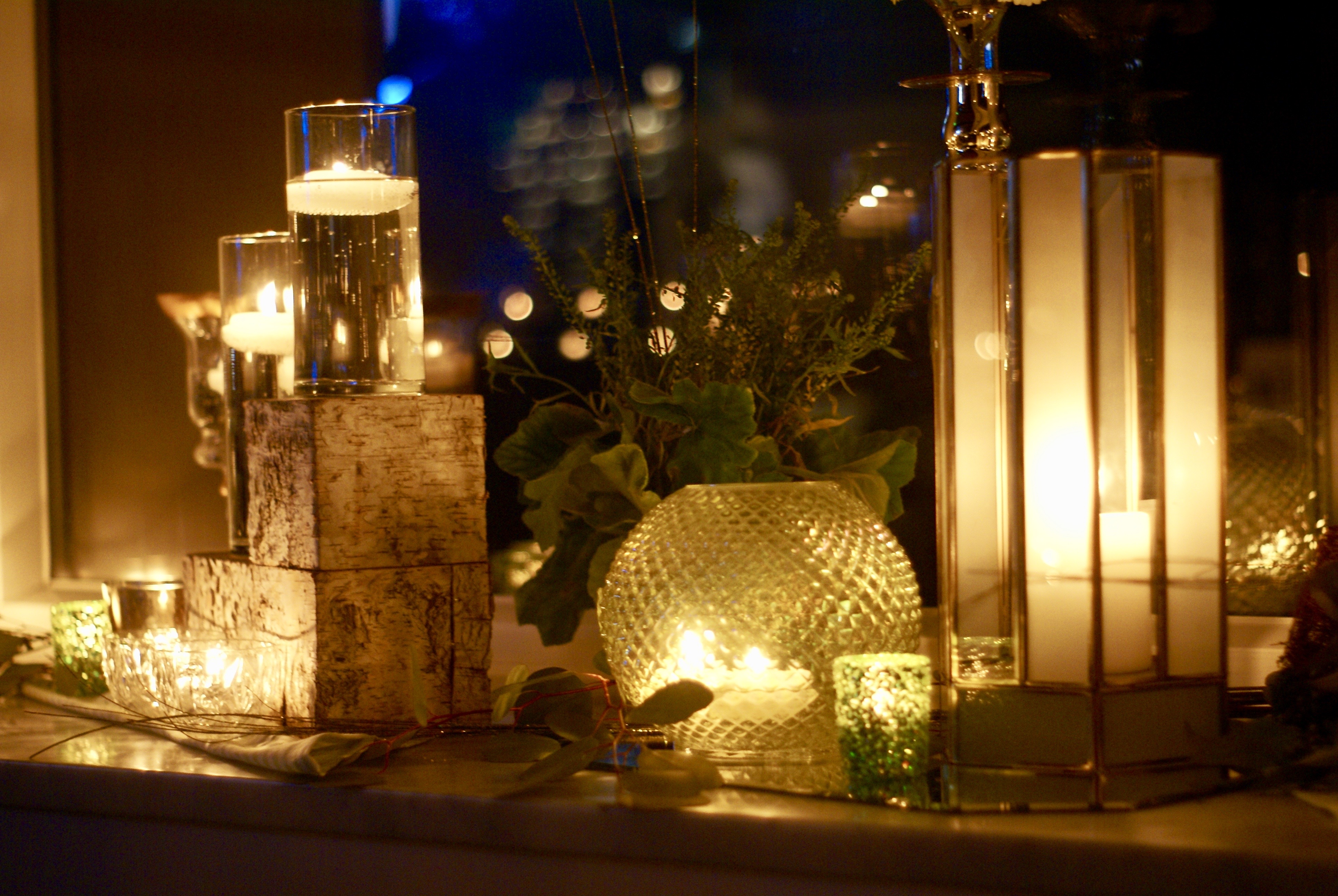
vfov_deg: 18.2
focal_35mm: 75
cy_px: 448
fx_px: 2791
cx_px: 669
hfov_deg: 27.0
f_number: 2
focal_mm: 50
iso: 400
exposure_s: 1/25
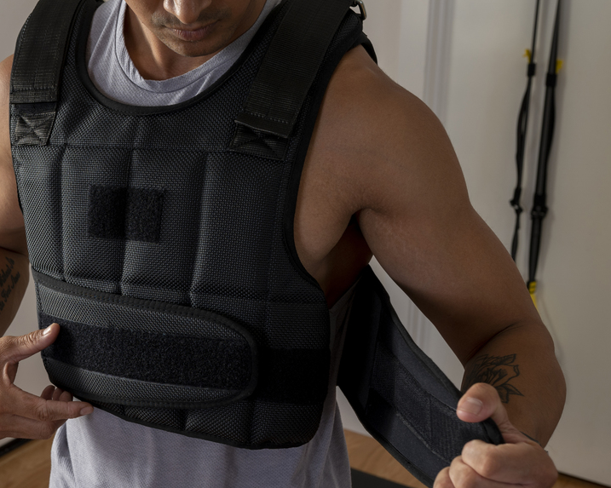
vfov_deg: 27.6
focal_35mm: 55
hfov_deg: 33.9
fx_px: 994
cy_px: 243
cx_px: 203
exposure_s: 1/160
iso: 400
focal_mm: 35
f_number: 6.3
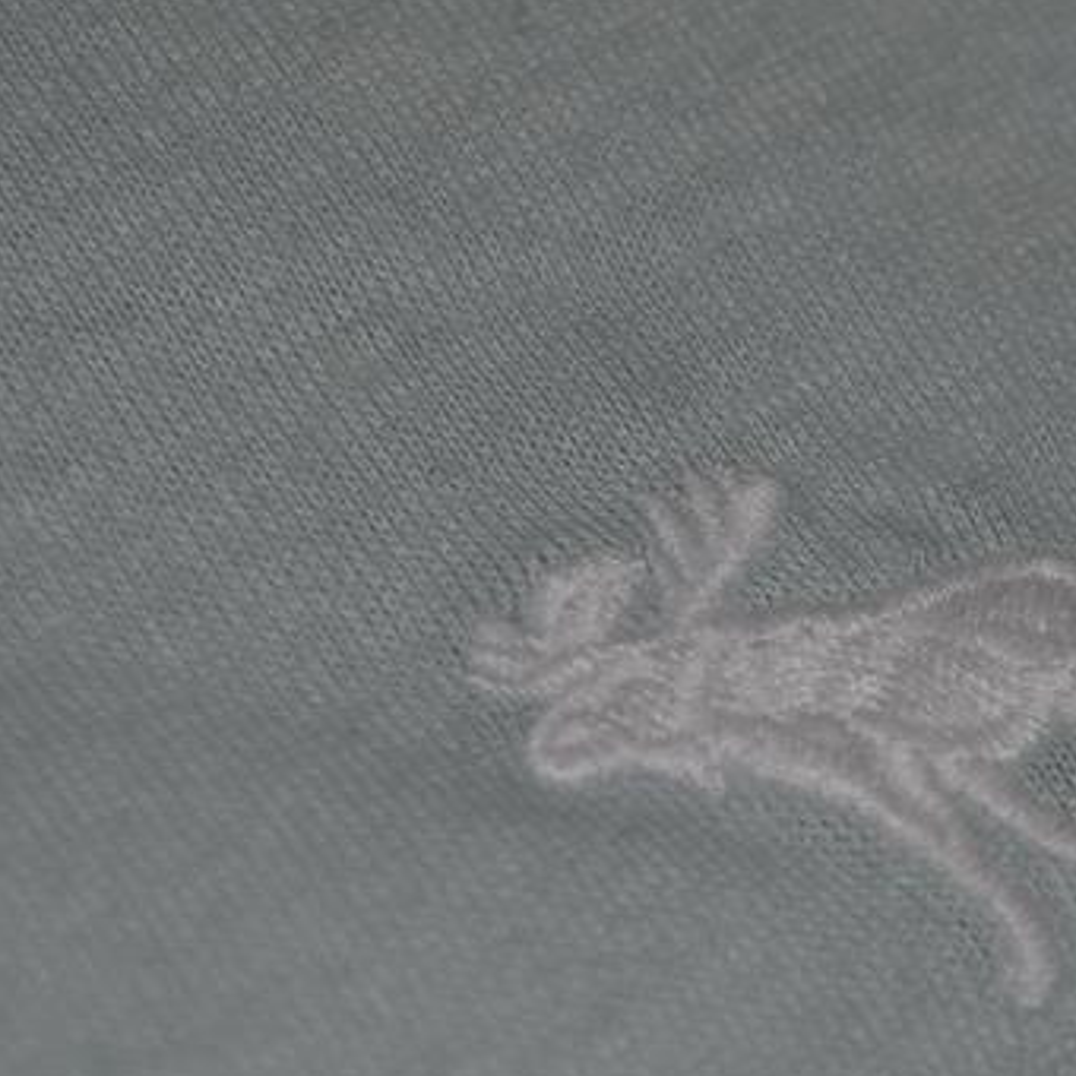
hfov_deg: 7.3
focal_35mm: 238
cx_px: 1040
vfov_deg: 7.3
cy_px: 842
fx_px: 8385
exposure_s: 1/60
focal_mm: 55
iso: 100
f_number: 5.6
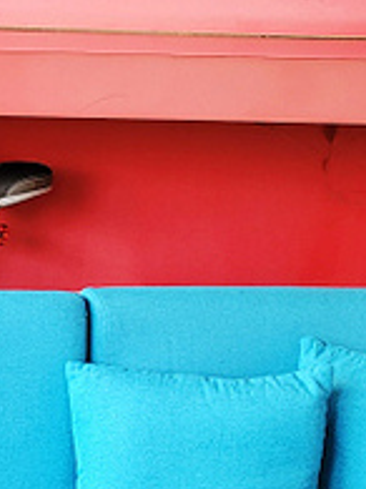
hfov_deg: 13.2
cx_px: -88
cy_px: 588
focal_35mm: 109
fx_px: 1538
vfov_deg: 17.2
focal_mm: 7
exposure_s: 1/59
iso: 160
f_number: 1.8
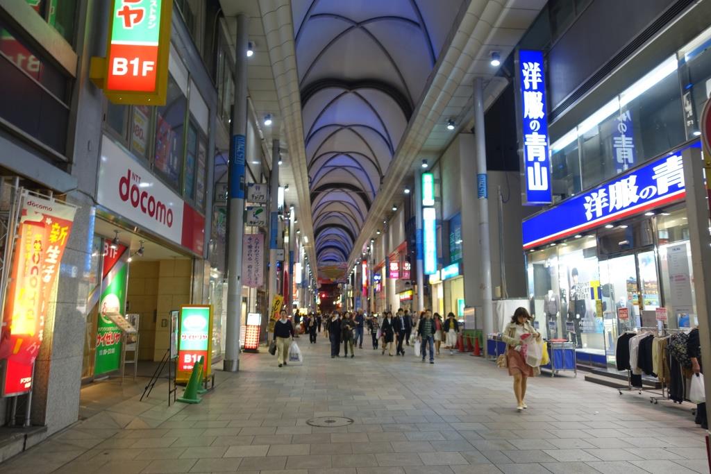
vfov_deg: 53.1
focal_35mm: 24
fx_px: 474
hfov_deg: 73.7
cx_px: 356
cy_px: 237
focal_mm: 8.8
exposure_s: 1/30
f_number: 2
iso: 125
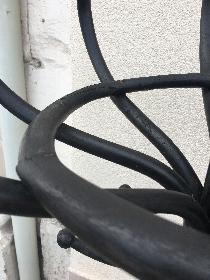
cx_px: 105
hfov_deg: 48.2
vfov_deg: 61.7
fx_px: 235
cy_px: 140
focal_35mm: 29
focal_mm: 4.15
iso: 25
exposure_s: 1/276
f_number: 2.2
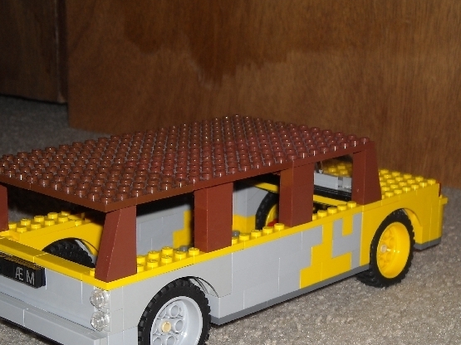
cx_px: 253
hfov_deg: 22.3
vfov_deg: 16.7
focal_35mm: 88
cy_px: 228
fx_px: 1172
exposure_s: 1/125
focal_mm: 9.87
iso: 64
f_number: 3.5
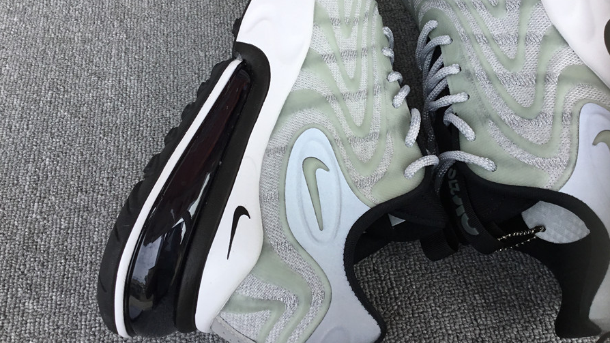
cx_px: 304
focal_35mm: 34
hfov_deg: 58.0
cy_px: 133
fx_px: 550
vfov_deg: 34.5
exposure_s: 1/433
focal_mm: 3.3
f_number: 2.4
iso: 25
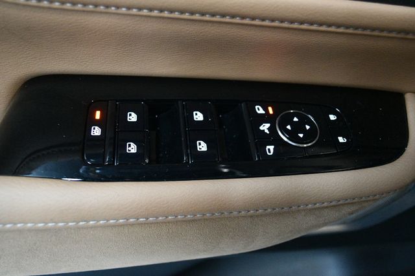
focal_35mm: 30
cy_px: 138
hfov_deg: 62.0
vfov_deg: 43.6
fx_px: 346
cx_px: 208
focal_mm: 20
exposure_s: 1/60
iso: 4000
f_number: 3.8
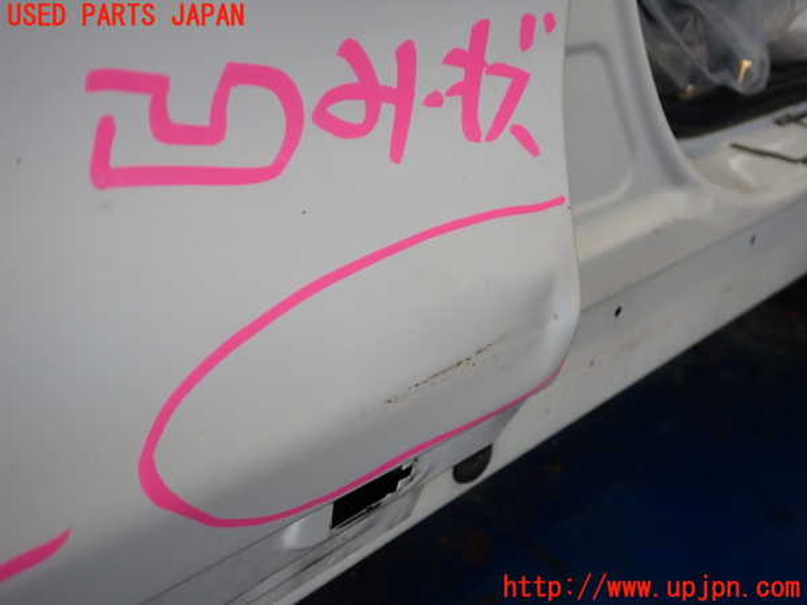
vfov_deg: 46.8
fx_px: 699
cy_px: 302
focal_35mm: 30
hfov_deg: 60.0
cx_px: 404
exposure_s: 1/125
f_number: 2.3
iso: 160
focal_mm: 5.4
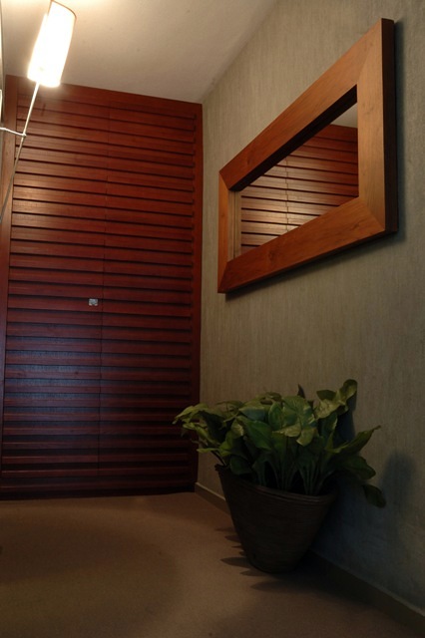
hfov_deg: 36.8
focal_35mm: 36
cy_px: 319
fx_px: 638
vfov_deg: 53.2
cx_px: 212
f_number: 16
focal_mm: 24
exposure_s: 6
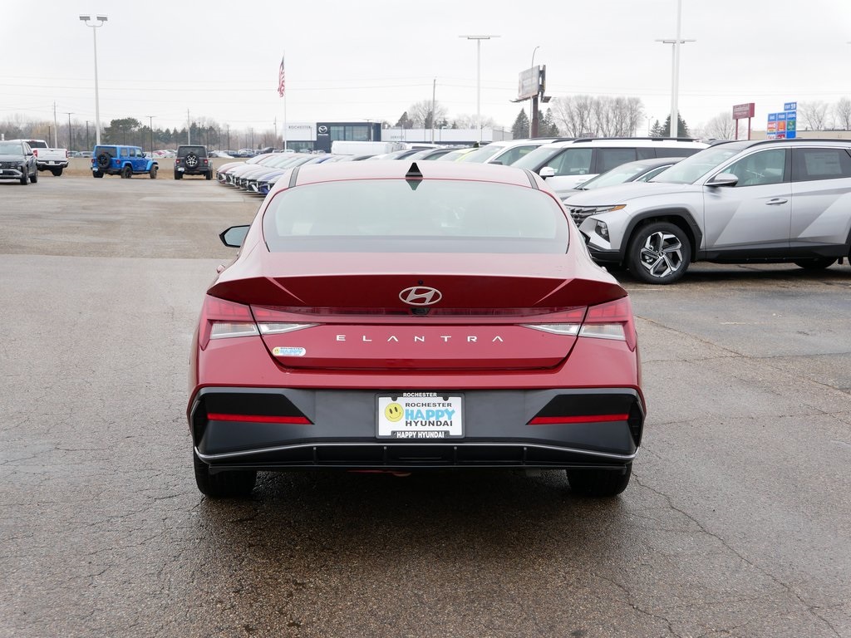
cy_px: 319
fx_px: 1131
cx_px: 426
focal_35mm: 46
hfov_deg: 41.2
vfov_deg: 31.5
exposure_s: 1/125
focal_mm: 23
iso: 200
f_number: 4.3
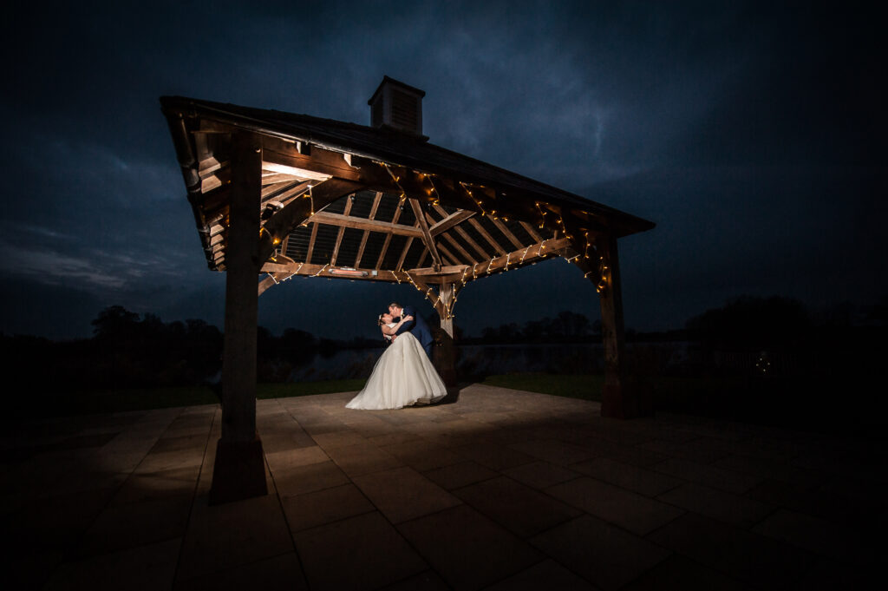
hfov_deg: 104.3
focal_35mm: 14
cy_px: 296
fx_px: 345
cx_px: 444
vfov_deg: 81.1
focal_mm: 14
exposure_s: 1/60
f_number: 4.5
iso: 250
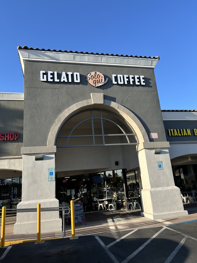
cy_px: 132
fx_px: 197
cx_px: 98
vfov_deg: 67.3
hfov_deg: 53.1
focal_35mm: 26
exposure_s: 1/1597
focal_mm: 5.7
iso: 50
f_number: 1.5
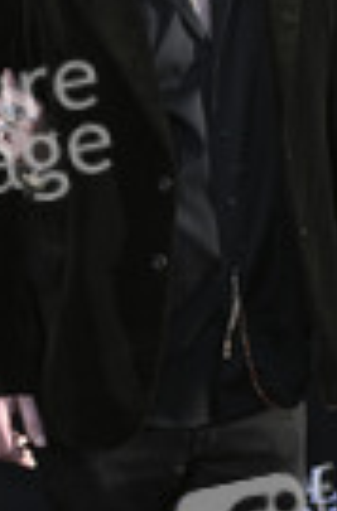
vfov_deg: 18.1
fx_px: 1599
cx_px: 27
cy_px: 341
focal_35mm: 113
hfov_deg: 11.9
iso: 250
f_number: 9
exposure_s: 1/320
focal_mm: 38
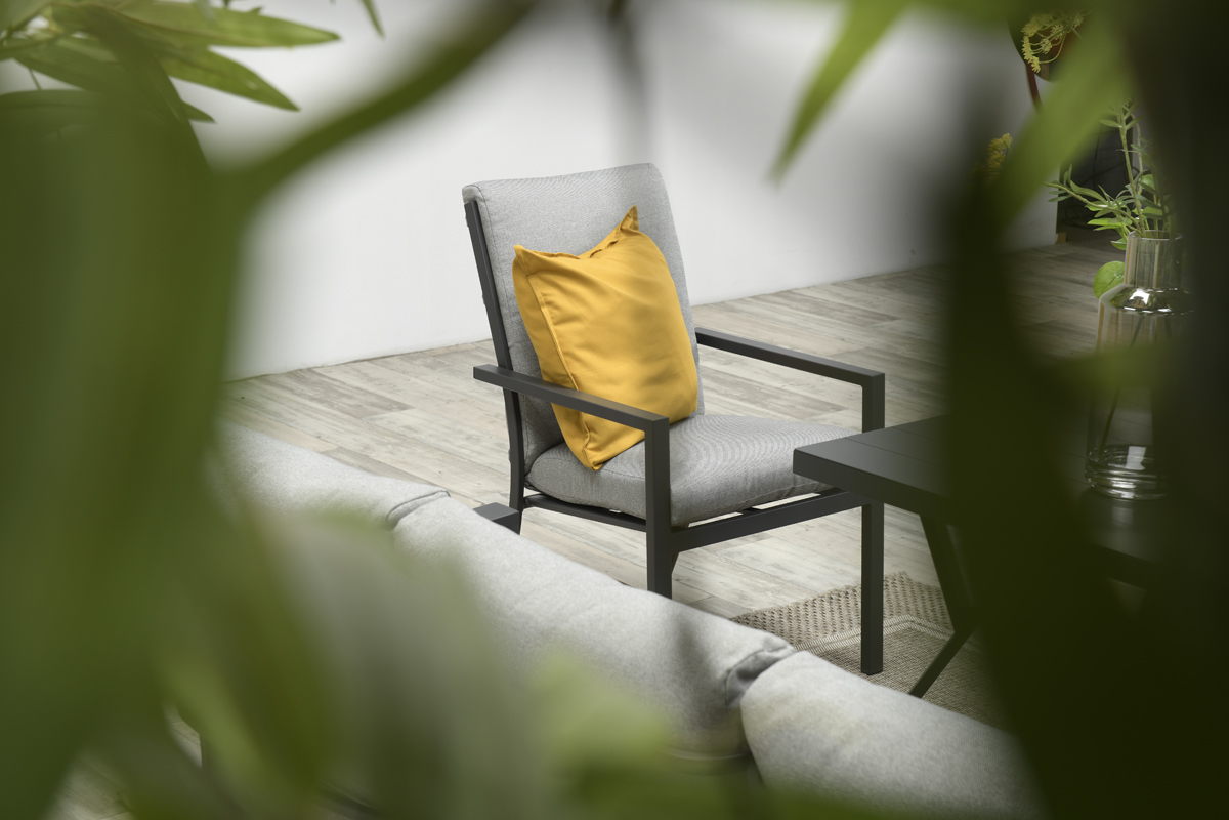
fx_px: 2390
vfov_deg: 19.5
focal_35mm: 70
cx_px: 614
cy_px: 410
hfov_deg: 28.8
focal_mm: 70
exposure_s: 1/200
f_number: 11
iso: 64
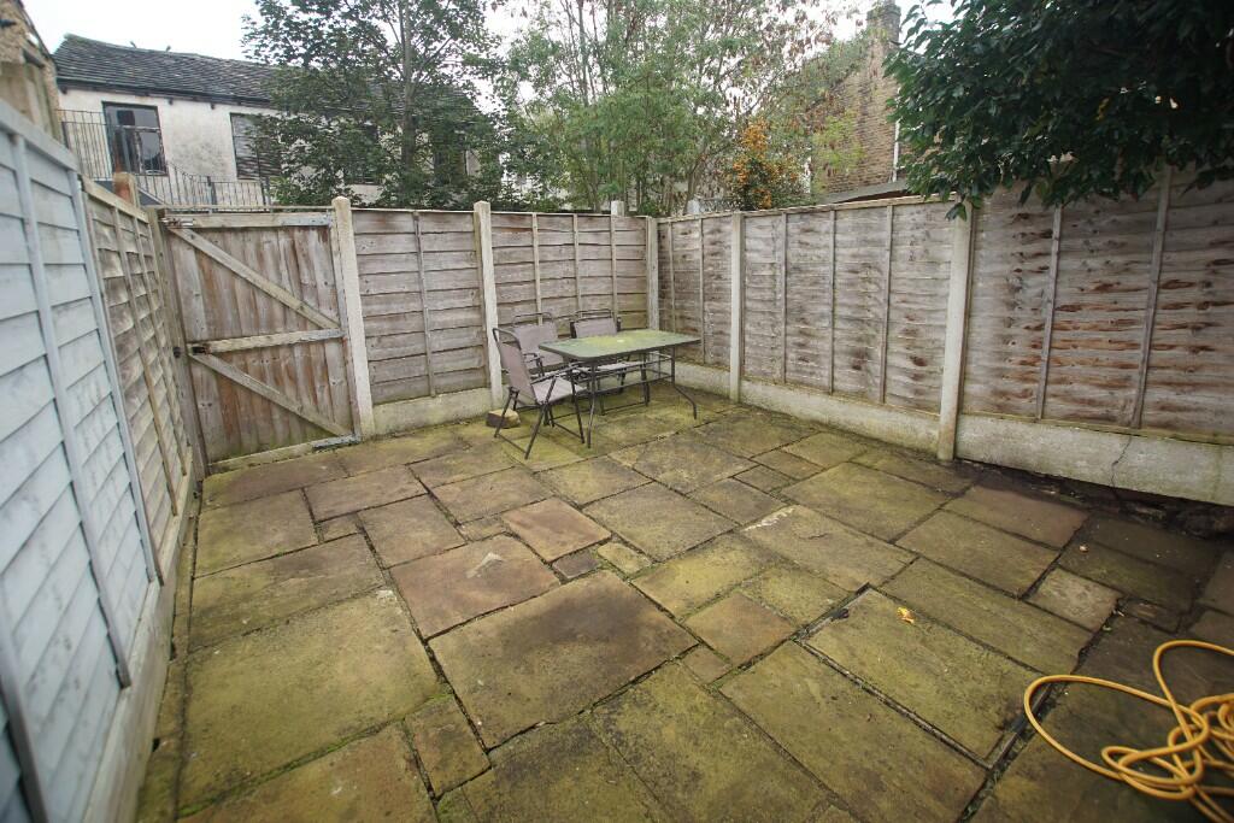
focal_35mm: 15
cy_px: 412
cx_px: 617
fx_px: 514
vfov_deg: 77.3
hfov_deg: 100.4
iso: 100
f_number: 4
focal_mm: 10
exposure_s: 1/60
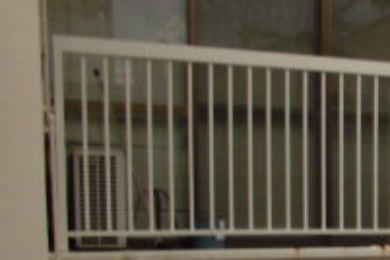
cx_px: 592
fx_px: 932
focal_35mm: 86
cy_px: 314
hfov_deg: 20.2
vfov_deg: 15.3
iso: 100
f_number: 3.5
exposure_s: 1/250
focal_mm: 4.6
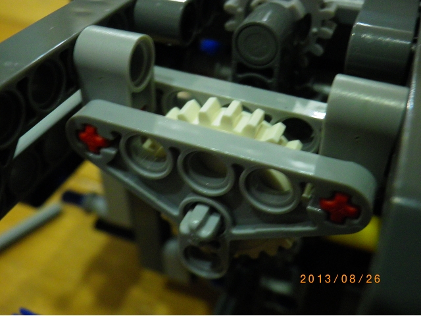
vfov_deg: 35.1
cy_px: 158
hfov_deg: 45.8
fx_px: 499
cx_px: 210
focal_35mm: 41
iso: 400
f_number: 3.9
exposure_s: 1/10
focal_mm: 7.3
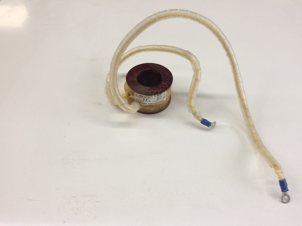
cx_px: 151
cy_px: 113
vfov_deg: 48.2
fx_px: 253
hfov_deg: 61.7
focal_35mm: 29
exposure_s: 1/100
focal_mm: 4.15
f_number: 2.2
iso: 64
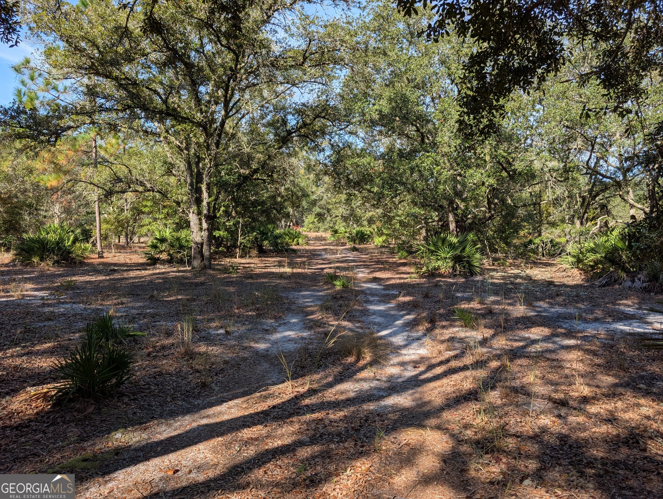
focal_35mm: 24
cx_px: 332
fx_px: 460
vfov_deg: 56.9
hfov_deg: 71.5
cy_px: 250
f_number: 1.68
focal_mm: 6.9
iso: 20
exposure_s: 1/3378
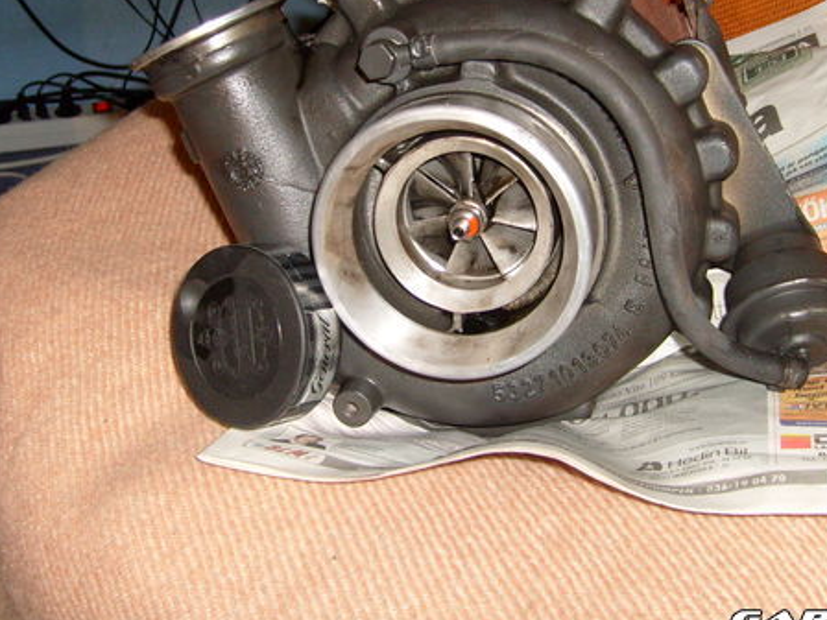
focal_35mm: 50
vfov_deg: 28.9
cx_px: 456
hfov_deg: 38.1
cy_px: 196
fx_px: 1195
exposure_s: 1/45
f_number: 2.8
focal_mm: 5.8
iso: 100
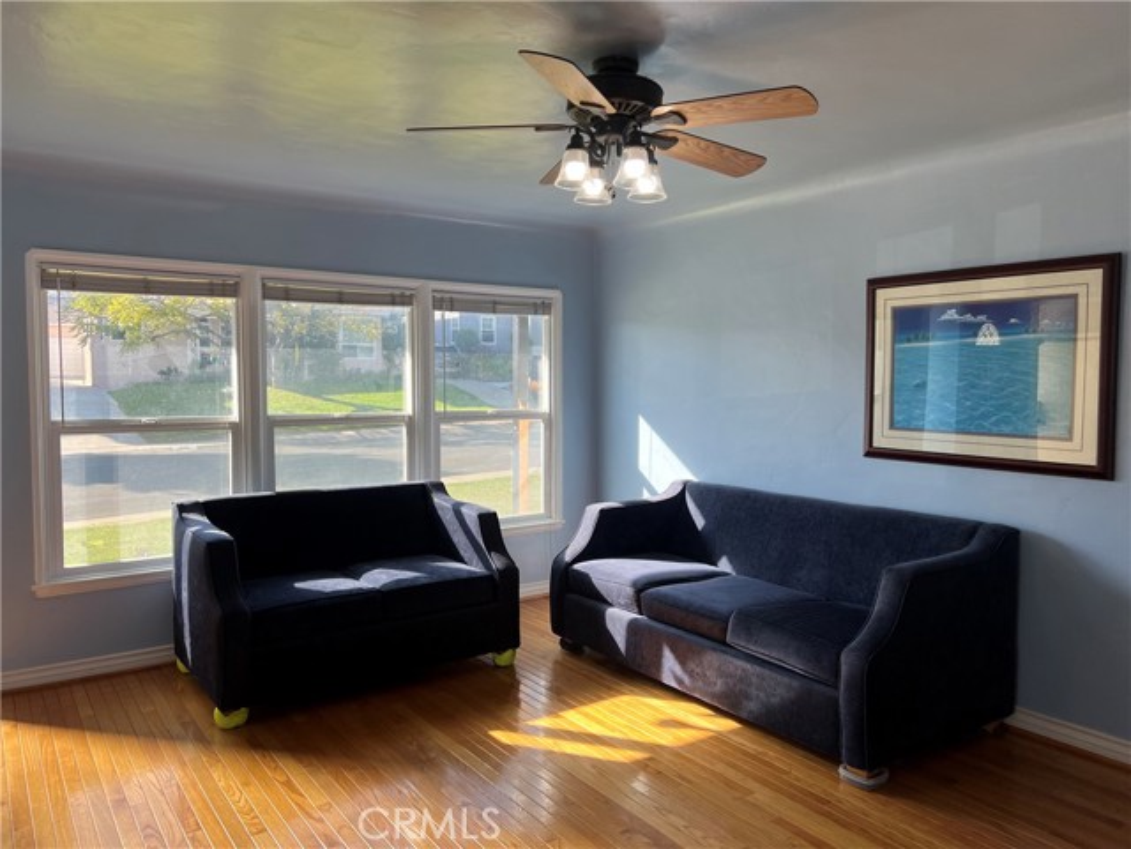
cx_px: 566
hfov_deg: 67.3
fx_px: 849
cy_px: 424
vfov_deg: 53.1
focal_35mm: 26
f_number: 1.5
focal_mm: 5.7
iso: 50
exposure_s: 1/431
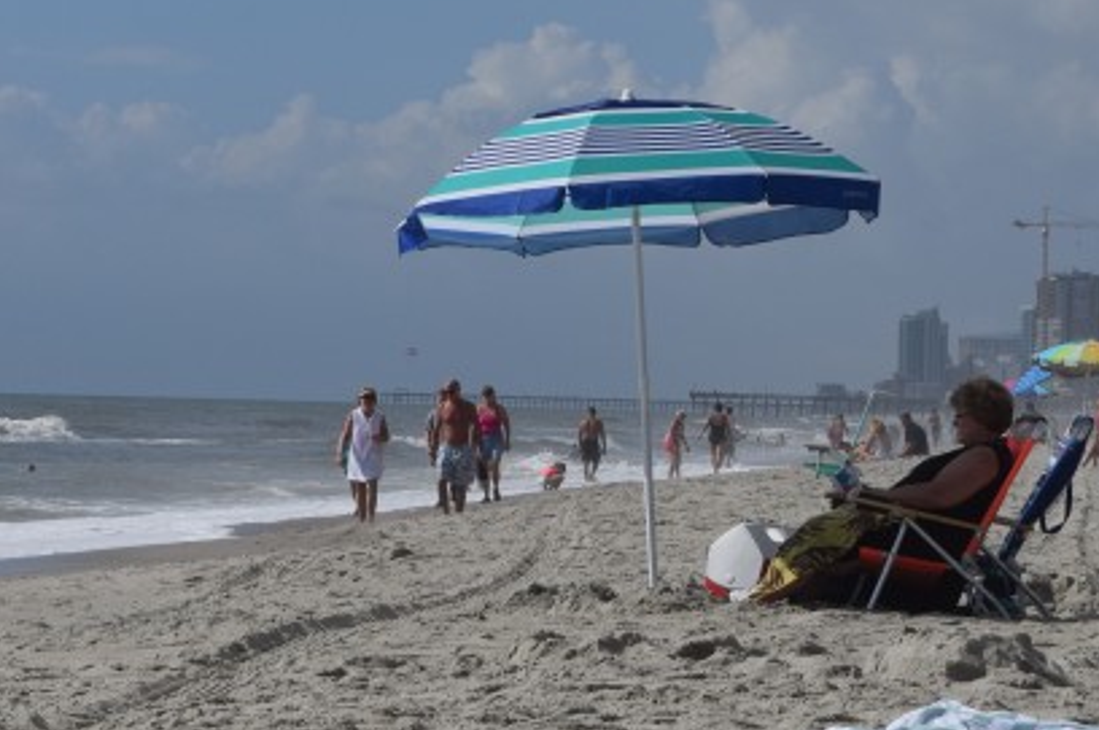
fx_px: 6319
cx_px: 514
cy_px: -143
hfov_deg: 9.9
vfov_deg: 6.6
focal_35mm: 207
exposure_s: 1/640
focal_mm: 55
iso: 200
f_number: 13
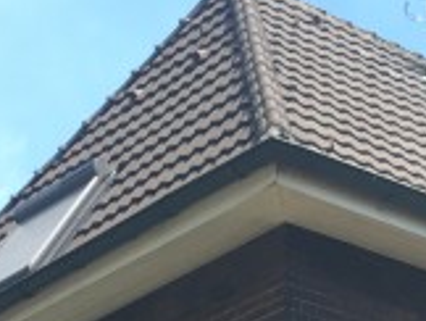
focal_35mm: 143
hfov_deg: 13.7
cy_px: 595
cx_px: 326
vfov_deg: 9.8
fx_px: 1762
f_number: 2.2
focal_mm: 4.15
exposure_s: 1/405
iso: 25
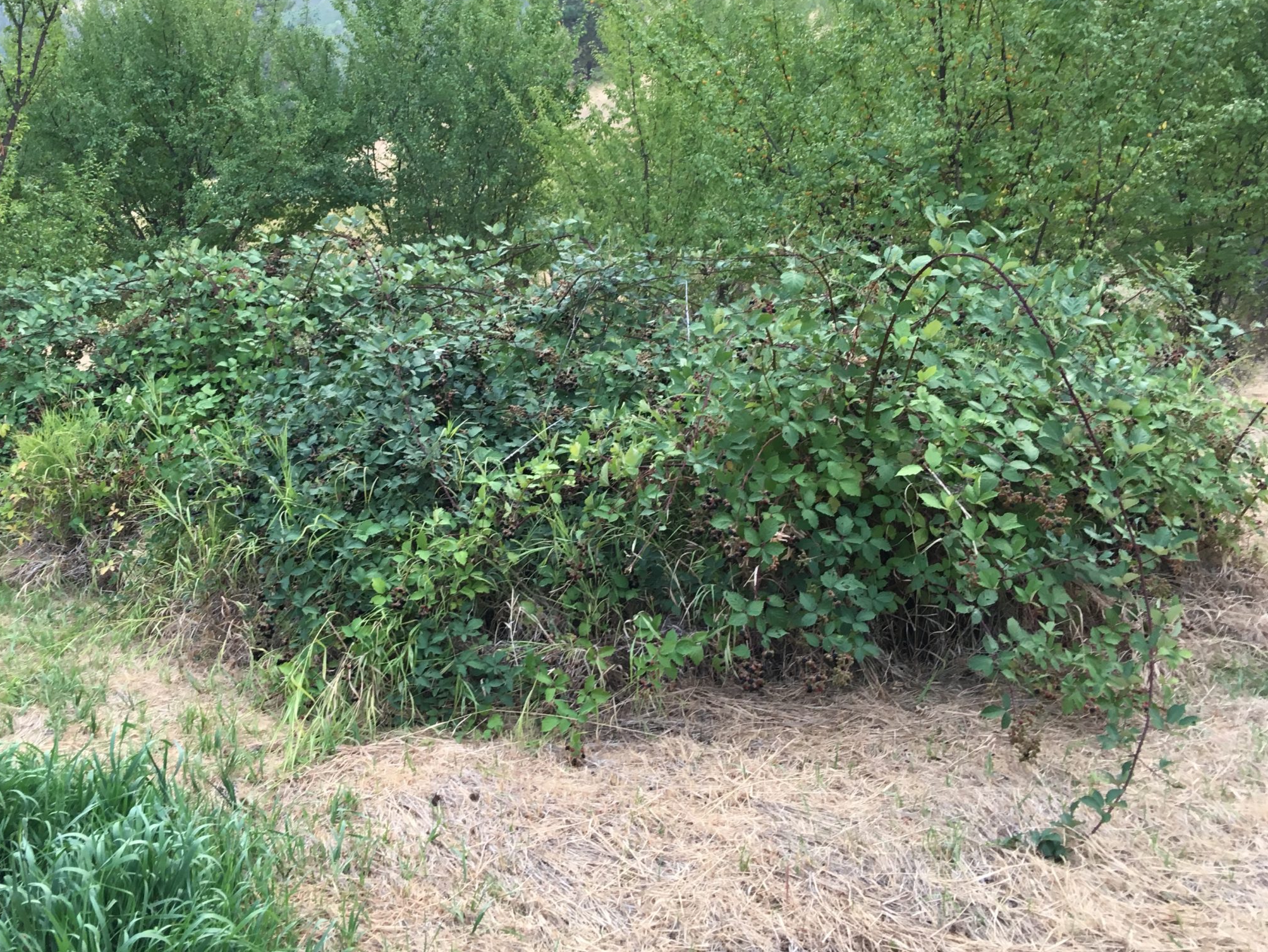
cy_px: 426
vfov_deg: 38.6
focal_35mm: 37
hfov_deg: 49.8
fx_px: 1355
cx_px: 509
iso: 25
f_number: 2.2
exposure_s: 1/40
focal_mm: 4.15
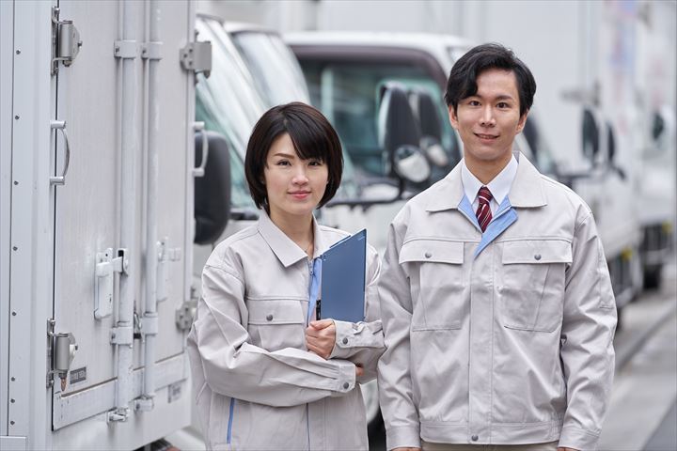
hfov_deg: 11.3
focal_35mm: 182
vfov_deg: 7.5
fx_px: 3422
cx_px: 338
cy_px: 226
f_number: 4
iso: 200
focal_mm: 182
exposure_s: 1/160
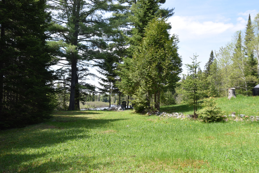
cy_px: 86
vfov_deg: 40.0
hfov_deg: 57.2
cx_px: 130
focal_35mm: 33
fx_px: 237
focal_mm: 22
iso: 200
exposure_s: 1/250
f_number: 8
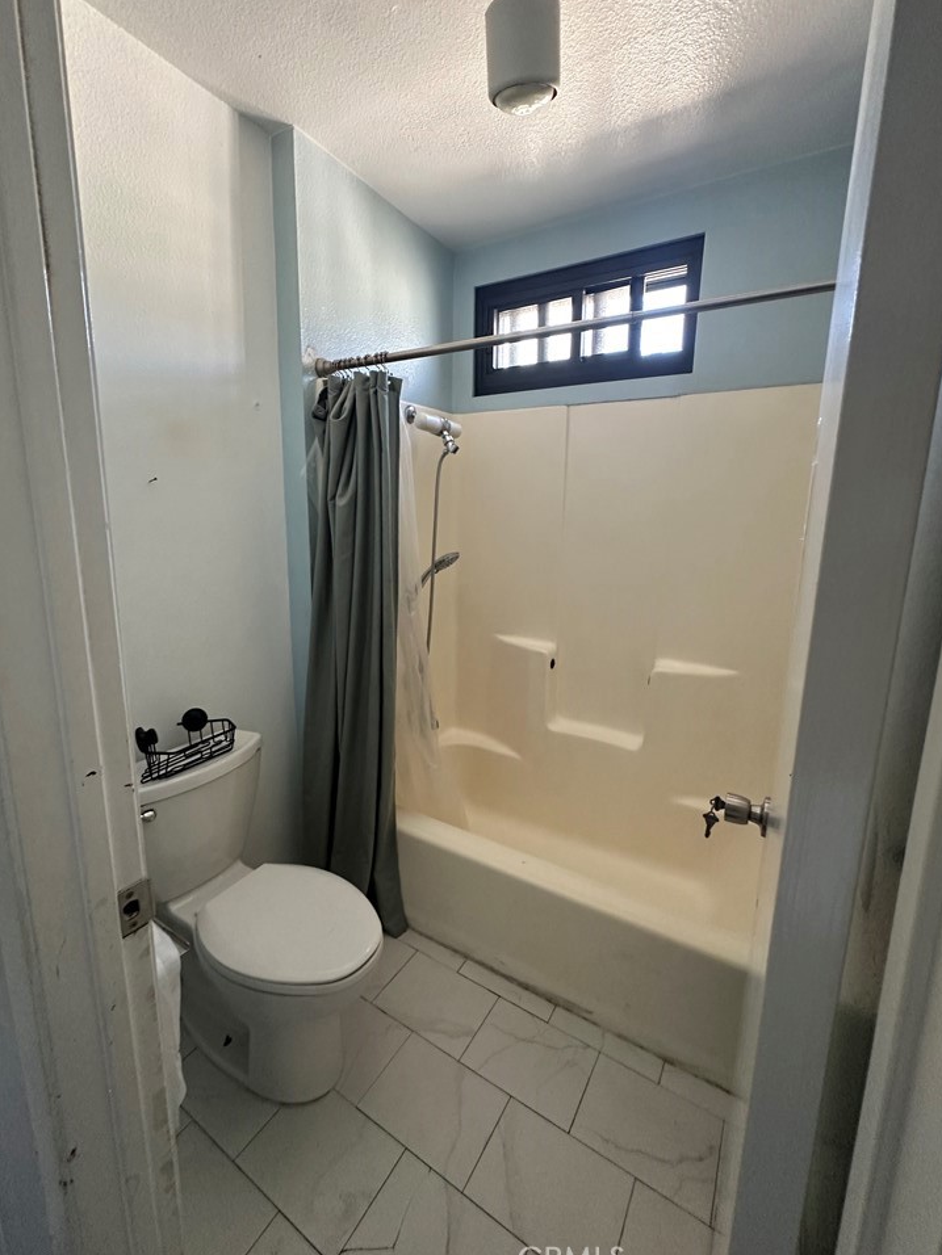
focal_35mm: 15
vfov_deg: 98.1
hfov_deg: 81.7
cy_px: 605
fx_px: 544
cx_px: 462
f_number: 2.2
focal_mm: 2.22
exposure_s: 1/60
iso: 320
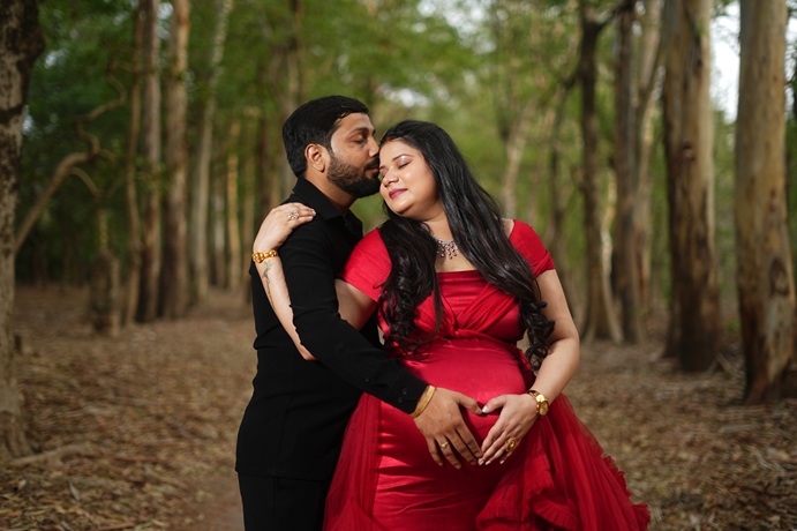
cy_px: 266
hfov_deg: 39.6
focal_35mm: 50
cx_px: 398
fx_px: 1106
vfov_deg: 27.0
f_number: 1.8
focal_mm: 50
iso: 80
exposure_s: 1/200
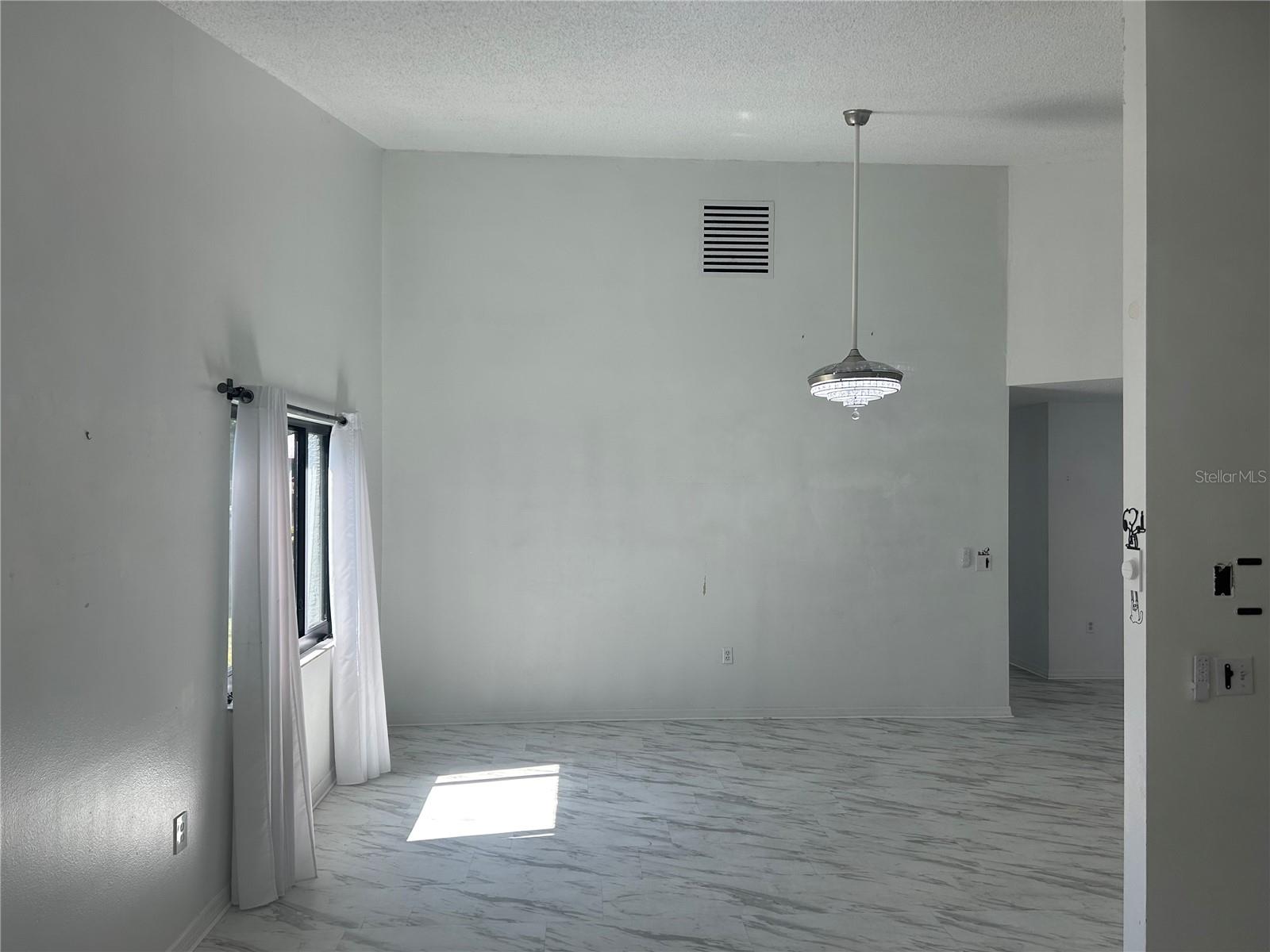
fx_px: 954
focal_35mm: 26
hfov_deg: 67.3
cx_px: 635
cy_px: 476
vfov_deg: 53.1
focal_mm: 5.7
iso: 50
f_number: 1.5
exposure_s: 1/326
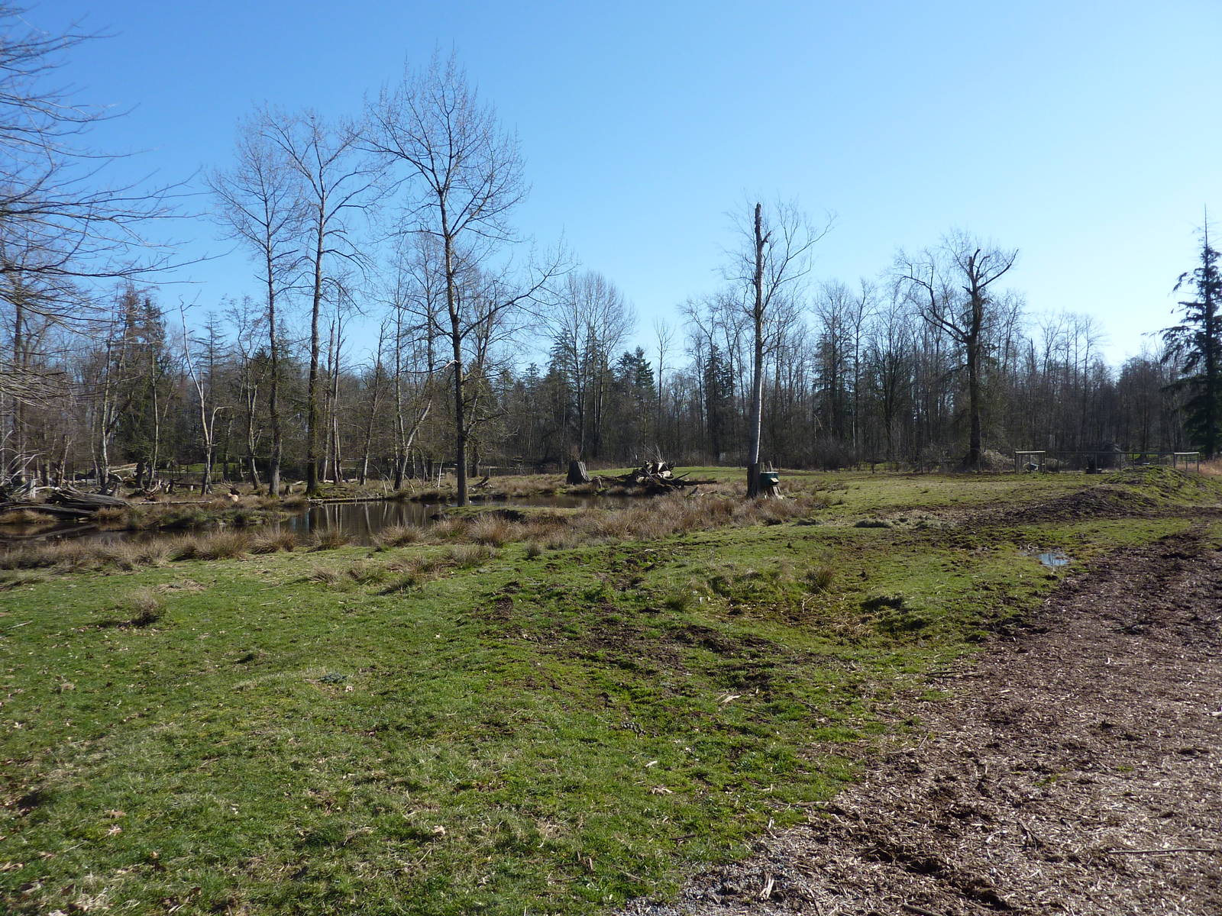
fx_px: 883
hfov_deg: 69.4
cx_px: 611
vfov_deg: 54.9
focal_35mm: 25
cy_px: 458
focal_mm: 4.1
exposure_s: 1/640
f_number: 3.5
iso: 80
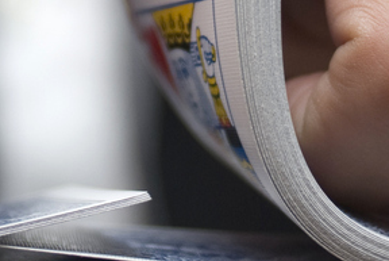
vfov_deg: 5.2
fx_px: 2825
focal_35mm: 261
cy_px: -126
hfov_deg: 7.9
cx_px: 65
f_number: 2.8
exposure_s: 1/180
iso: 100
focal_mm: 40
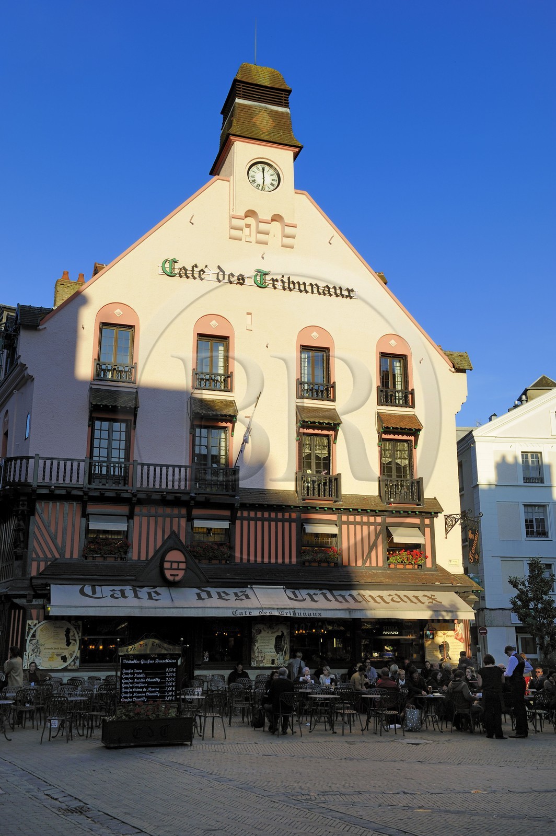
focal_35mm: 36
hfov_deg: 36.8
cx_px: 278
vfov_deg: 53.2
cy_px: 418
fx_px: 835
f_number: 10
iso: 200
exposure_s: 1/200
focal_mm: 36
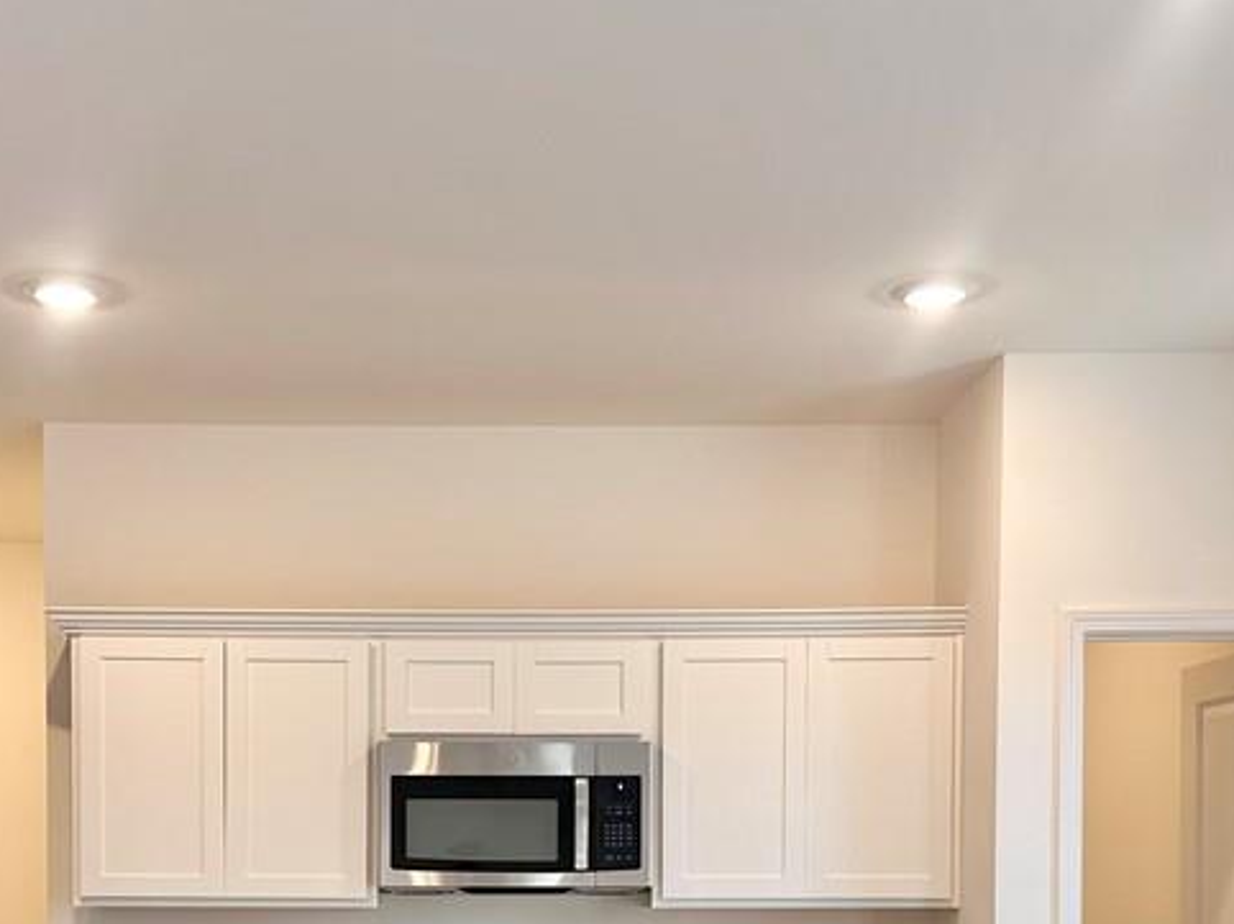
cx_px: 474
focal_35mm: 51
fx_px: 1817
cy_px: 929
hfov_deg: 37.3
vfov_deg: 26.9
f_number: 1.78
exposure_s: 1/120
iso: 160
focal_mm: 6.86
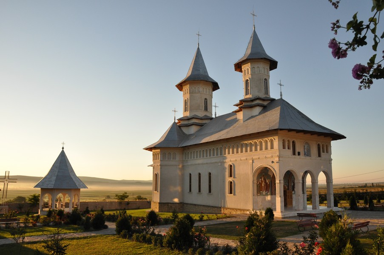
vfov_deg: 47.8
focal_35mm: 27
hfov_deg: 67.4
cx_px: 192
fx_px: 288
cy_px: 128
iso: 800
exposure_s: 1/500
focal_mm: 18
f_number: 10
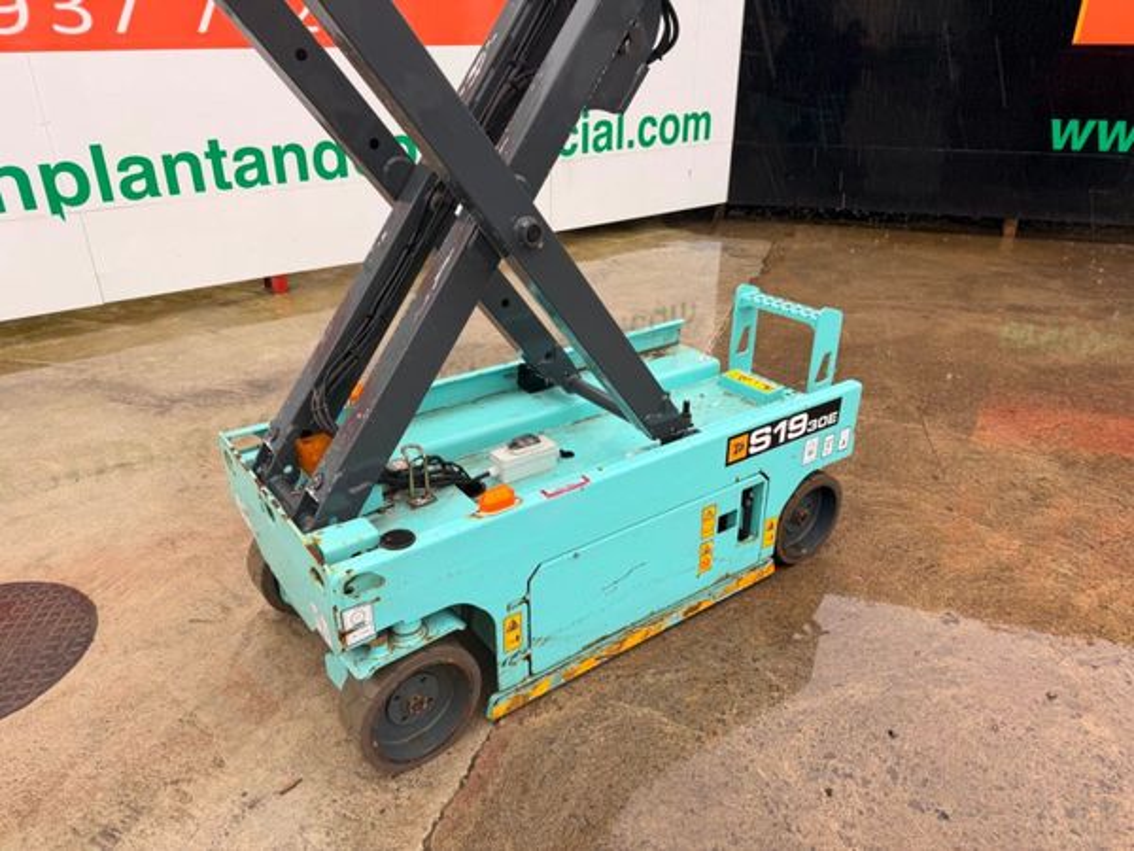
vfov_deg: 56.8
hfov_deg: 71.6
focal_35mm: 24
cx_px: 567
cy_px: 426
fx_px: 786
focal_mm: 6.76
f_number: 1.78
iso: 50
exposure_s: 1/123
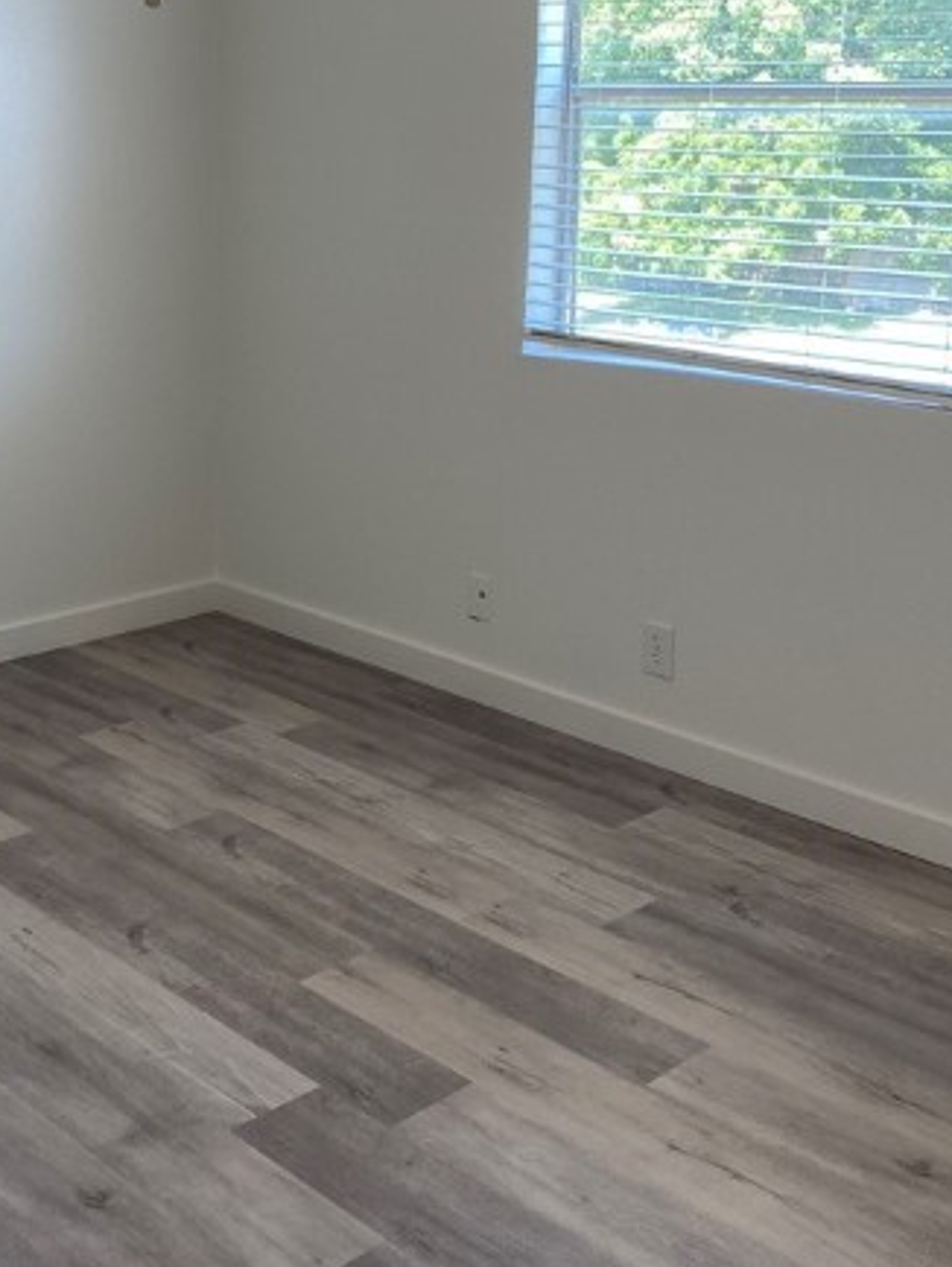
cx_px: 289
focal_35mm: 46
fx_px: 1685
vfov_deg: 41.0
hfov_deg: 31.2
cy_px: 485
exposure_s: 1/120
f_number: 1.8
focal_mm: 4.25
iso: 80
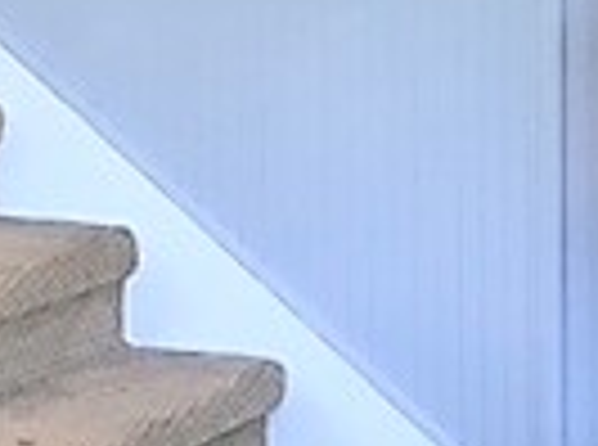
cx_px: 1061
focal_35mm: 140
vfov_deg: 10.0
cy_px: -320
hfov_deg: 12.9
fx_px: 2412
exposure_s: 1/30
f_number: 2.2
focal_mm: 4.15
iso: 40
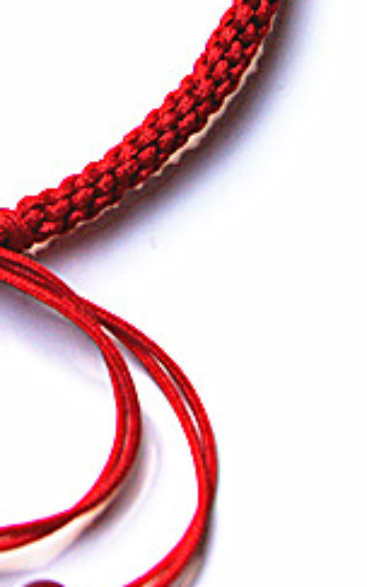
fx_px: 2255
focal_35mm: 141
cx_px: -85
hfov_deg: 9.2
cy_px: 87
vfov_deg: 14.7
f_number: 5.6
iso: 200
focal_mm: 28
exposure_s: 1/1000
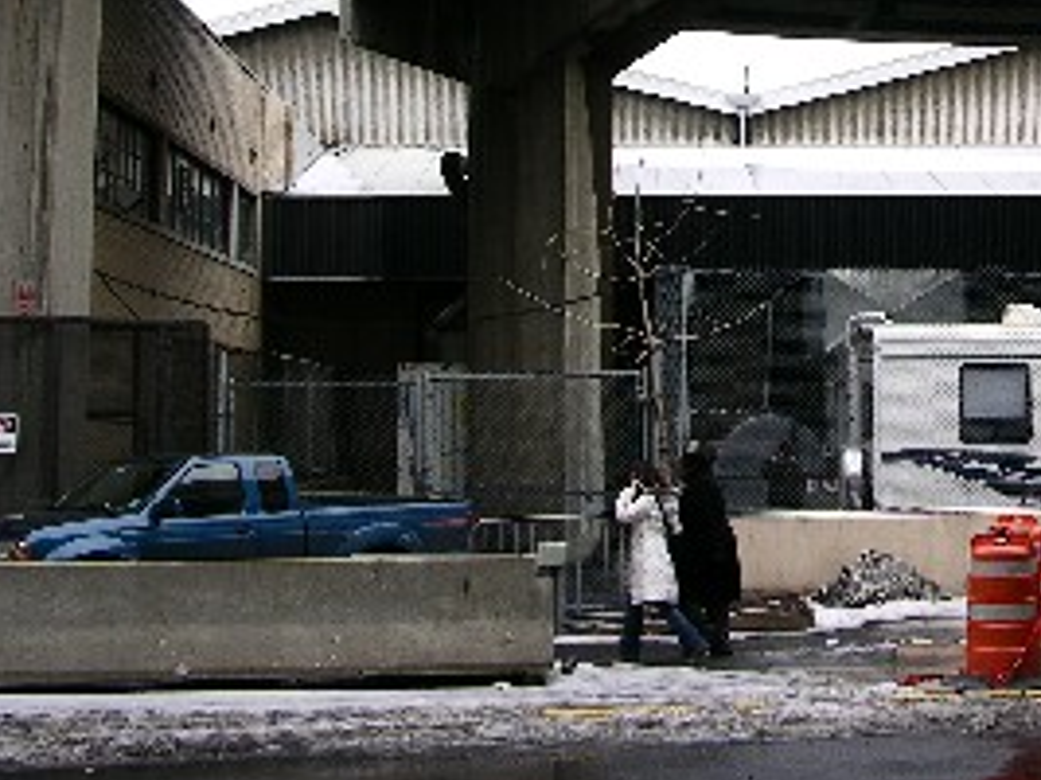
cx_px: 879
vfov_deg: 18.6
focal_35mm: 77
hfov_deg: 24.8
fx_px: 2315
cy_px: 4
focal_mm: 8.9
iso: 50
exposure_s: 1/68.7
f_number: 5
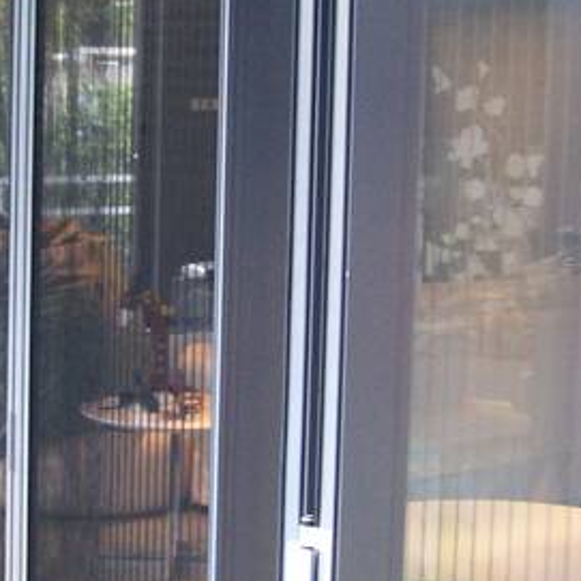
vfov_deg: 18.5
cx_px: 133
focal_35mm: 94
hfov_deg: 18.4
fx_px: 1785
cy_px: 292
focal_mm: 6
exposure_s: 1/30.5
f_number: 2.7
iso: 160
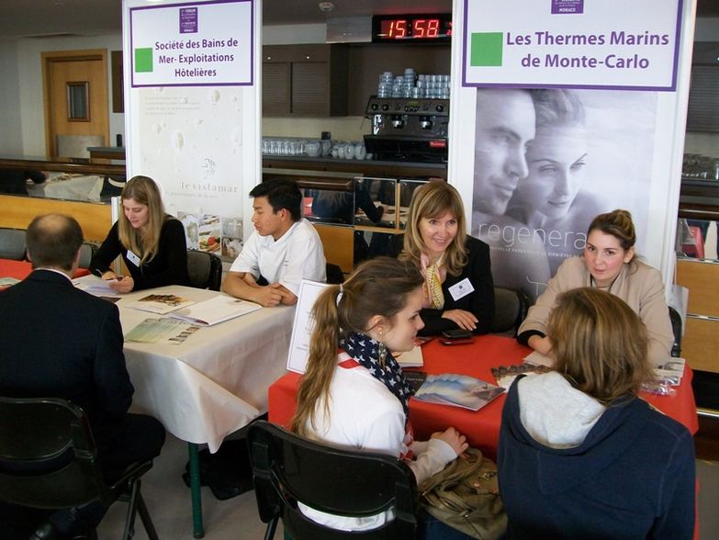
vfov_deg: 41.8
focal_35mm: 34
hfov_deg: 53.9
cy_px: 270
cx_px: 360
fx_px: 707
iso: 160
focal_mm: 6.1
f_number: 2.7
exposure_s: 1/20
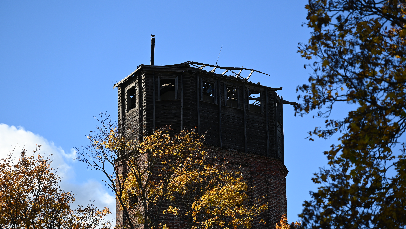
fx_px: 1356
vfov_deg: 9.6
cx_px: 202
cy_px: 101
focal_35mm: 126
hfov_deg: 17.0
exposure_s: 1/800
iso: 100
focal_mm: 120
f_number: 4
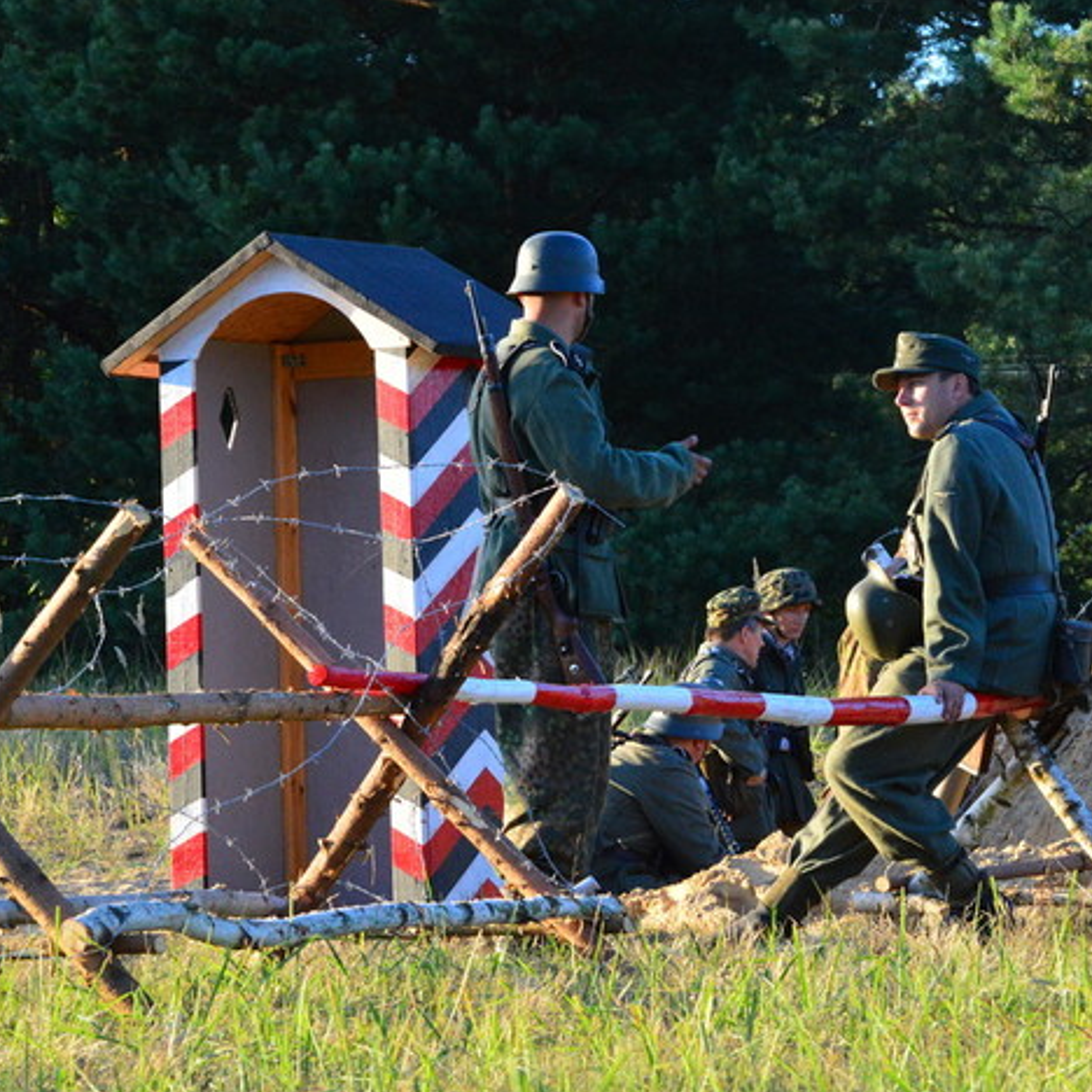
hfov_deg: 8.9
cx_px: 464
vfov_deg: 8.9
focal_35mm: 197
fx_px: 7031
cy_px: 544
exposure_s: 1/320
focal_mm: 102
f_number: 13
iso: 1600
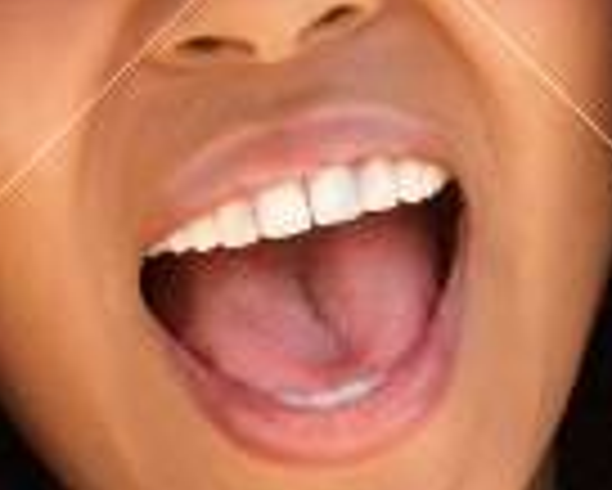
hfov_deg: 4.3
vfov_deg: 3.5
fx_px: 8102
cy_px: 501
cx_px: 328
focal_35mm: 447
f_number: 8
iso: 640
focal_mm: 50
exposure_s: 1/250
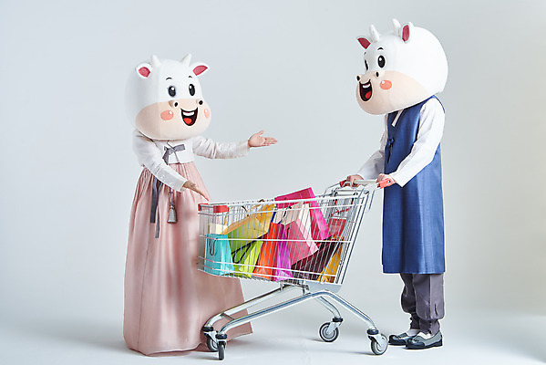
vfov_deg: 22.6
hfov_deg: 33.4
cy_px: 182
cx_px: 273
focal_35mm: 60
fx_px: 910
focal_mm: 60
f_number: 11
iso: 100
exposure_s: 1/125
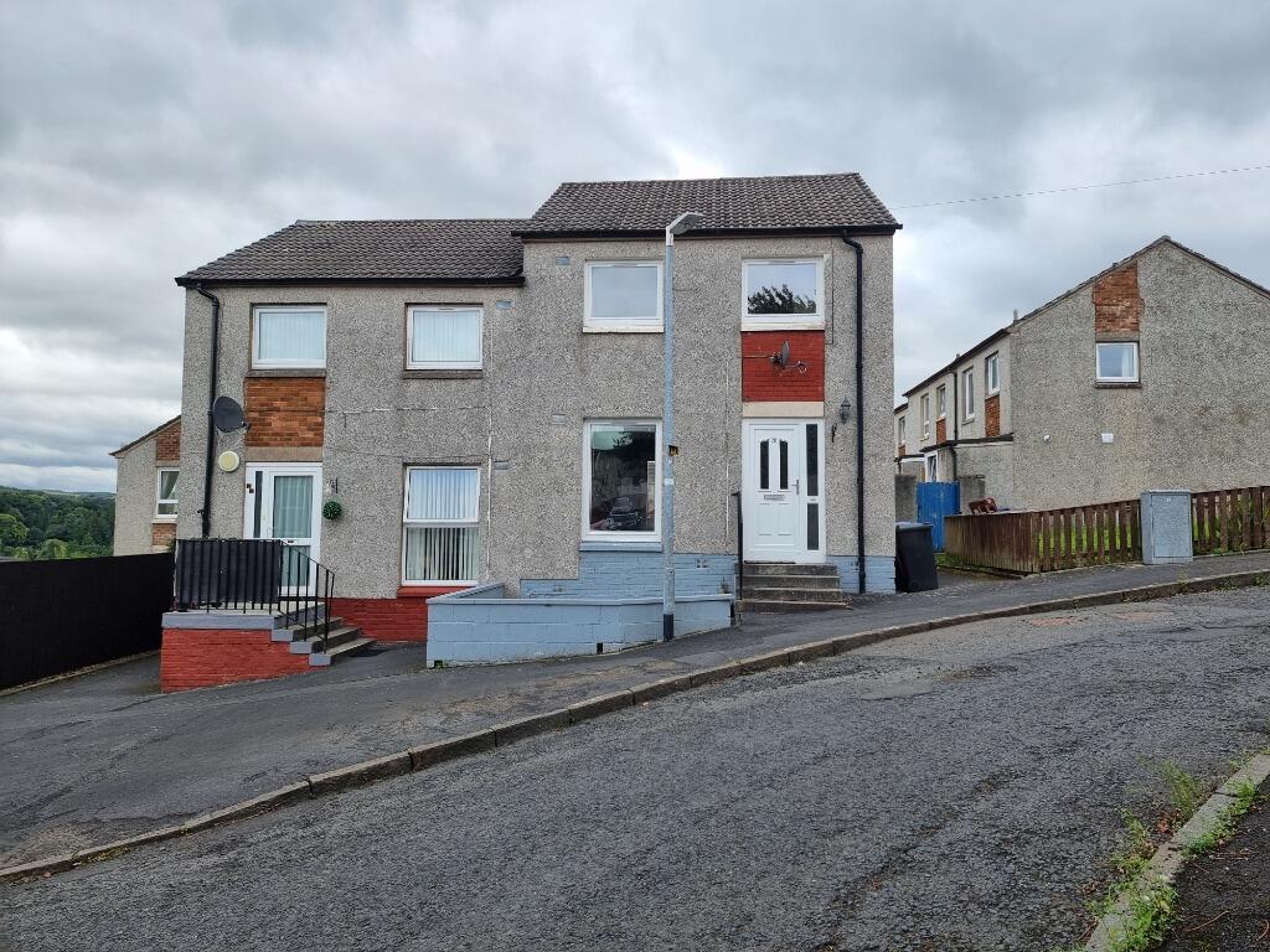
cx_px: 635
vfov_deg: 56.8
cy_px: 476
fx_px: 881
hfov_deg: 71.6
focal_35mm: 24
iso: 50
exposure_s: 1/399
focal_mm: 6.7
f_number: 1.8
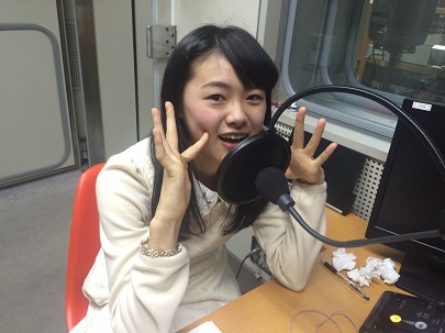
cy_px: 166
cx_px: 222
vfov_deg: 48.2
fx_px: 372
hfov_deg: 61.7
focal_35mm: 29
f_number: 2.2
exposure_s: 1/33
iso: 160
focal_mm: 4.15
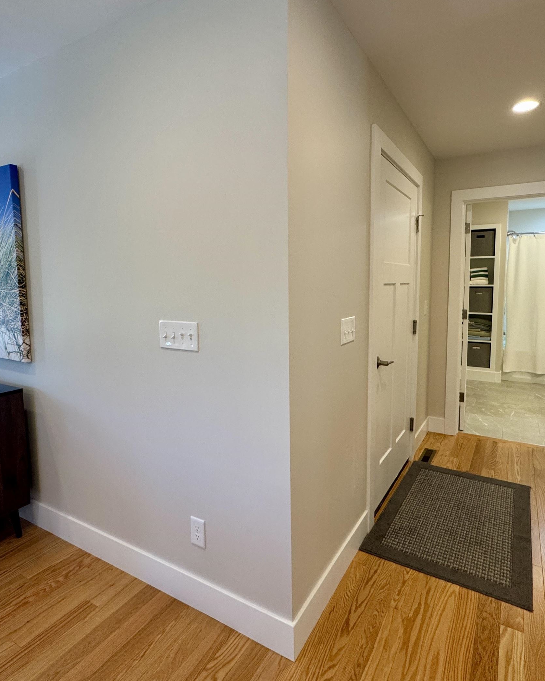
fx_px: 403
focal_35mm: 20
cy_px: 323
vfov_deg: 80.3
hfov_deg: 68.0
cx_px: 292
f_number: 2.2
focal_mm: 2.22
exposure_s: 1/120
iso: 200
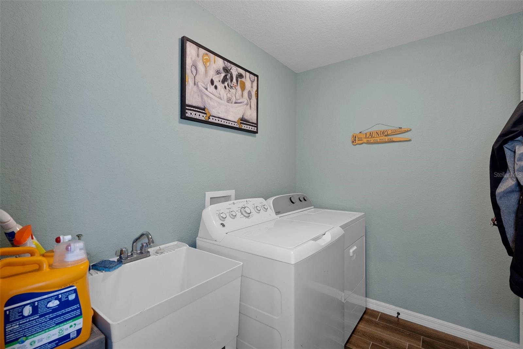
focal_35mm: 16
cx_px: 262
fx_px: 232
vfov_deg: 73.7
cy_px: 174
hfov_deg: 96.7
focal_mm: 16
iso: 400
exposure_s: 1
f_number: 8
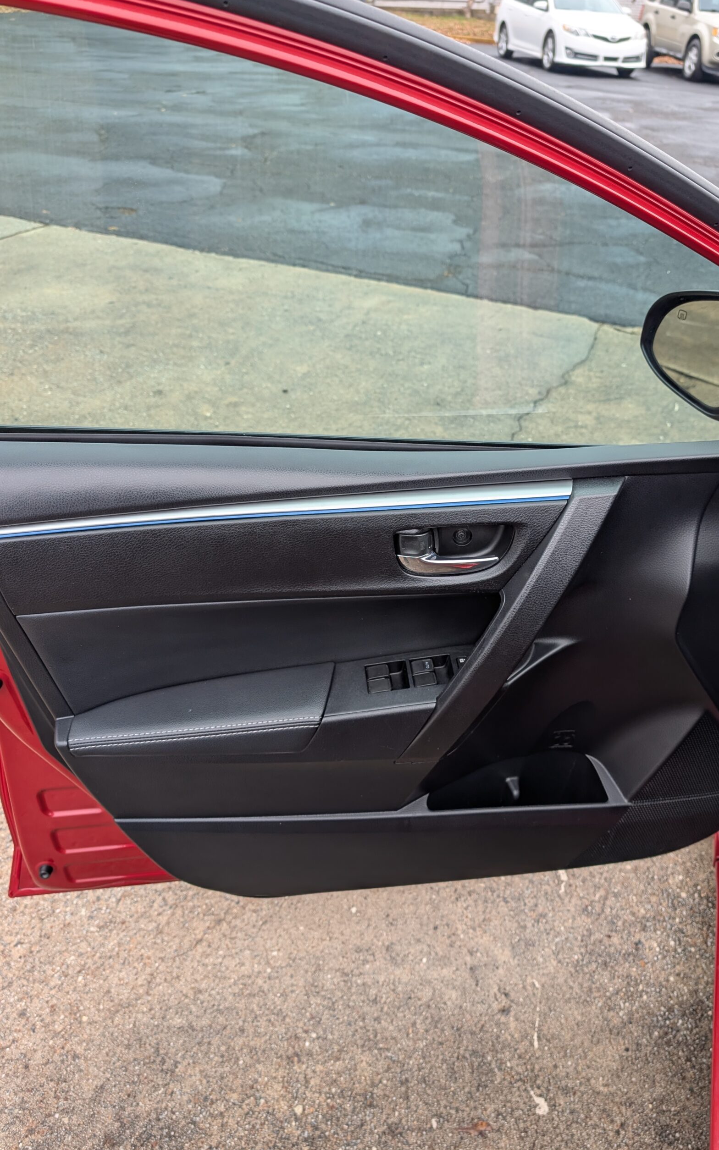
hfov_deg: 47.4
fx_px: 815
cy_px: 574
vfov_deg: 70.4
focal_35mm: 26
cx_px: 413
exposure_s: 1/231
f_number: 1.68
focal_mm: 6.9
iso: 49
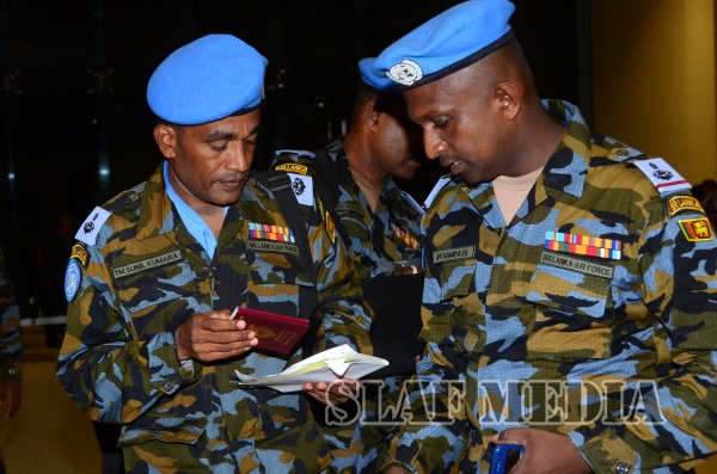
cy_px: 237
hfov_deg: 27.1
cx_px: 358
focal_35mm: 75
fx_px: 1490
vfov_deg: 18.1
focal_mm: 50
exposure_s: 1/100
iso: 800
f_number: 6.3
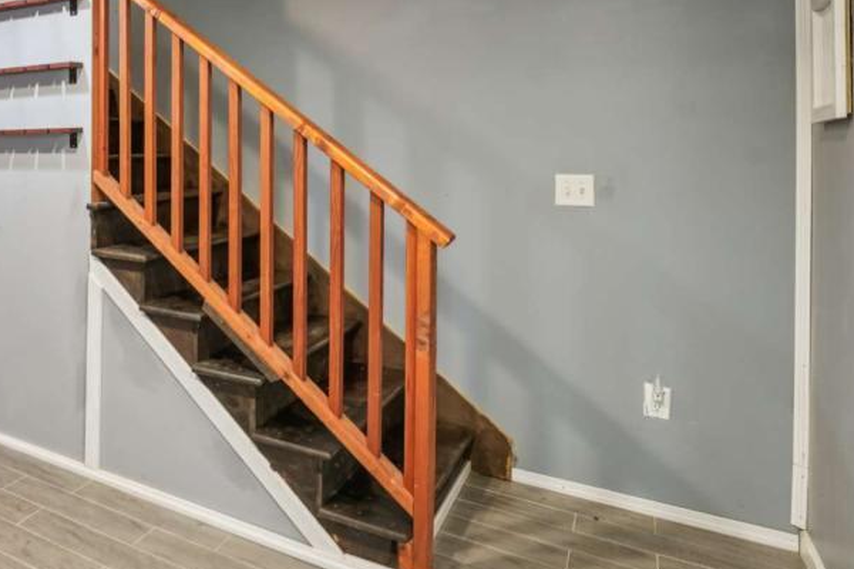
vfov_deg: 44.9
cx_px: 61
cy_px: 147
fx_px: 664
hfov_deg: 55.3
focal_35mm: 28
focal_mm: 14
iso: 320
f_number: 8
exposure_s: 1/3.33
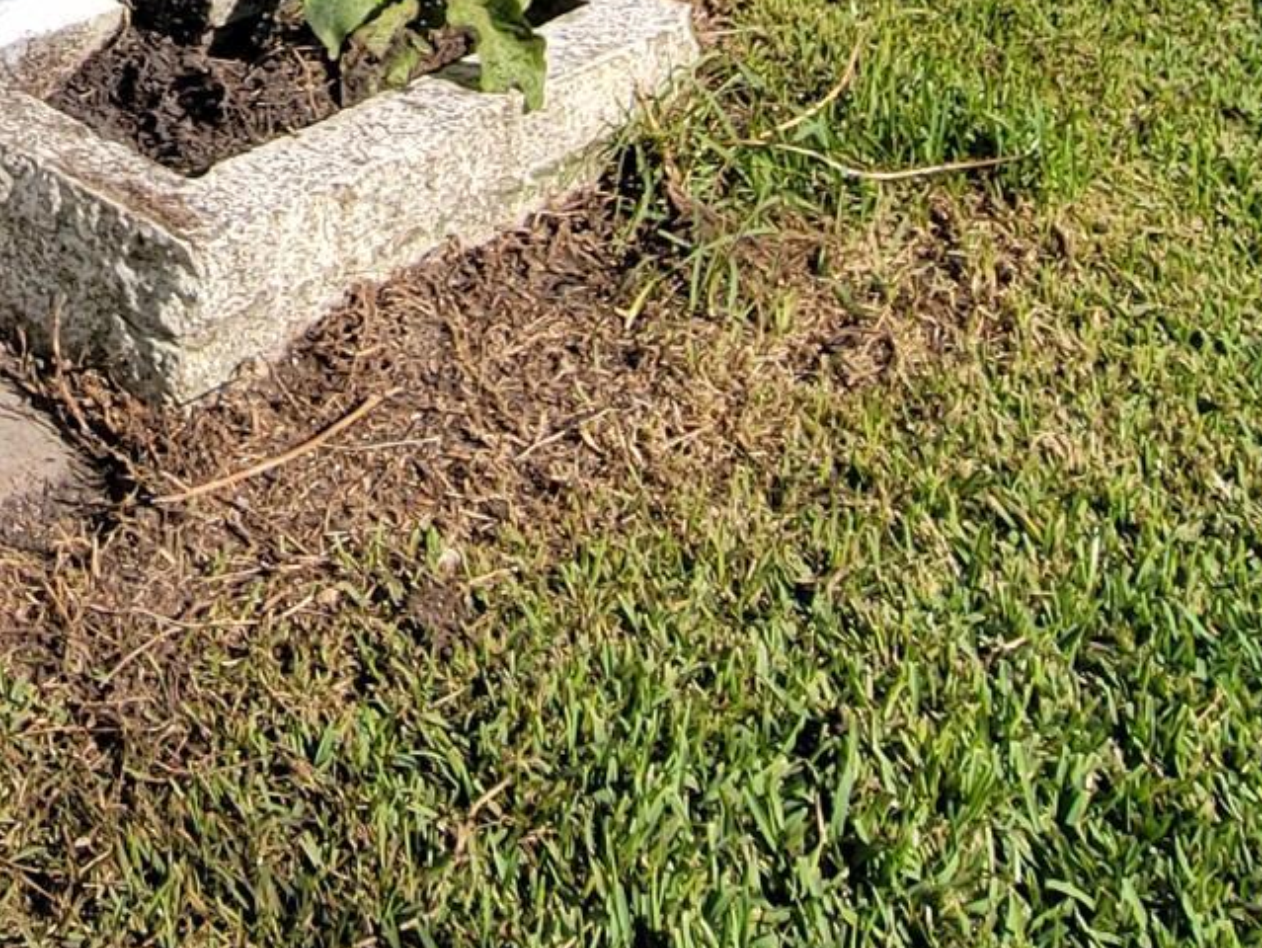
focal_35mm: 61
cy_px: -703
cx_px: -170
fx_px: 2225
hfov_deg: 28.4
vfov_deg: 19.0
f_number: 2.2
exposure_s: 1/1636
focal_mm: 2.2
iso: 50
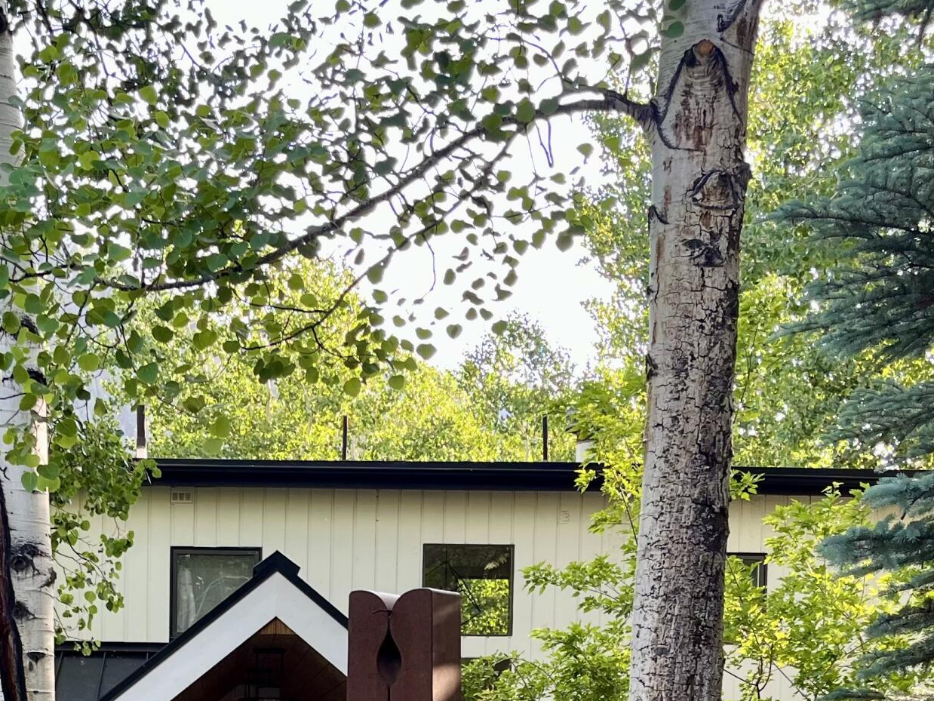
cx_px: 245
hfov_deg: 30.3
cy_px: 819
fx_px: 1700
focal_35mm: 63
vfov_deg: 21.7
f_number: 1.6
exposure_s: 1/121
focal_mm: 5.1
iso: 40
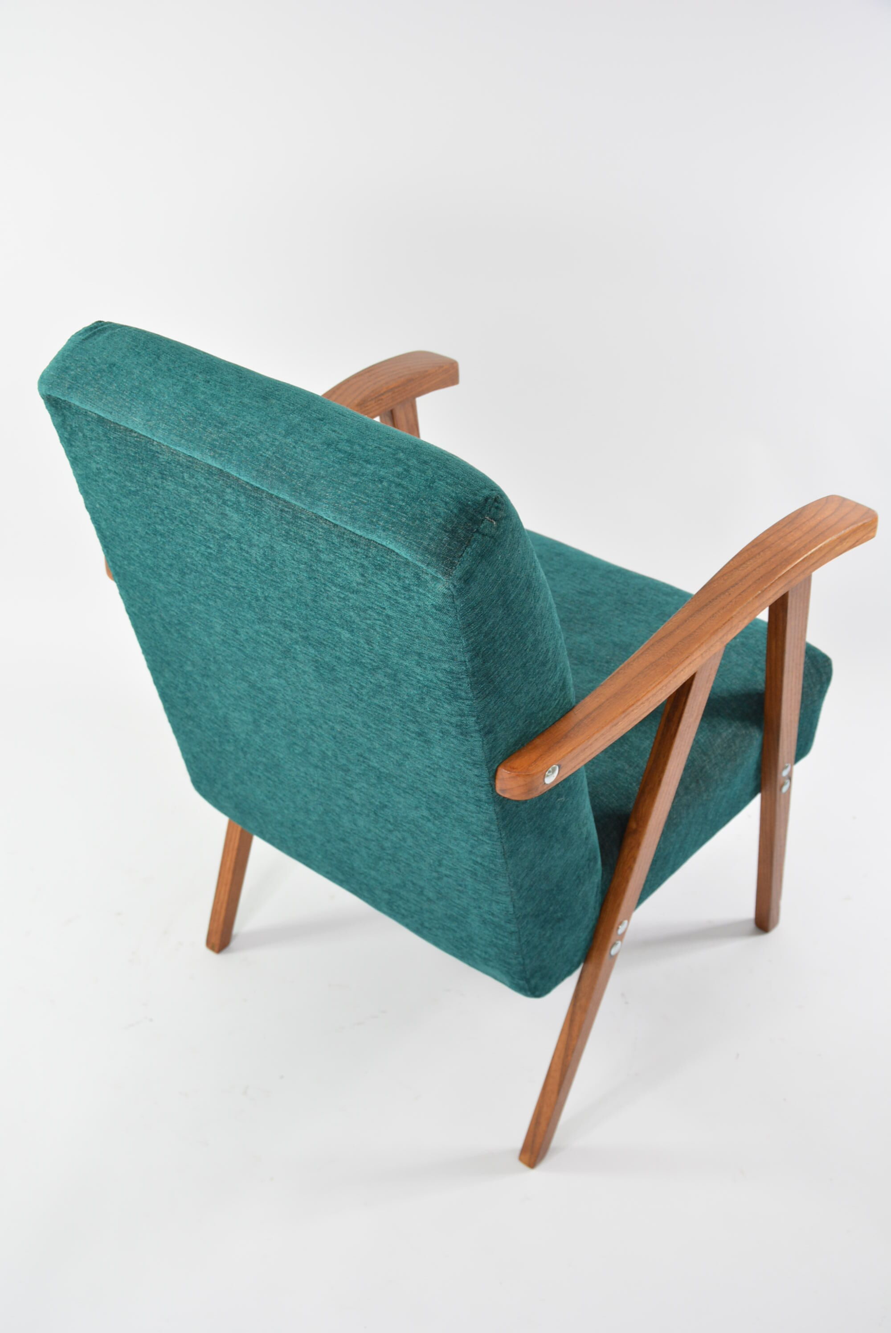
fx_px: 1445
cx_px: 446
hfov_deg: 34.3
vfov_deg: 49.5
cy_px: 666
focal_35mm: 39
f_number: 5.6
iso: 400
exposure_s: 1/60
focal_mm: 26
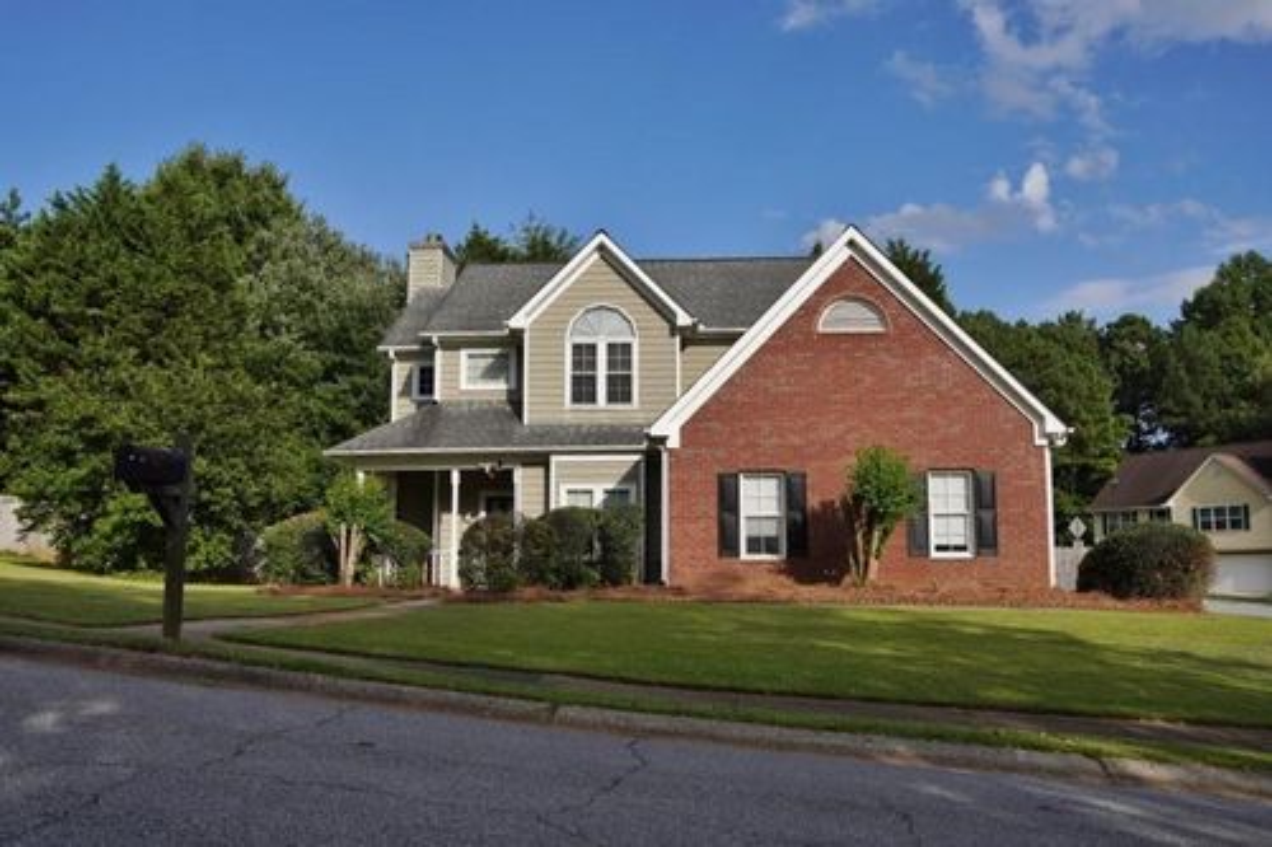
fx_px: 1021
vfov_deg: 45.1
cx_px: 636
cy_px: 424
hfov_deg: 63.9
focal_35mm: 29
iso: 200
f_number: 4.5
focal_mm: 28.9
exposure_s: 1/2500
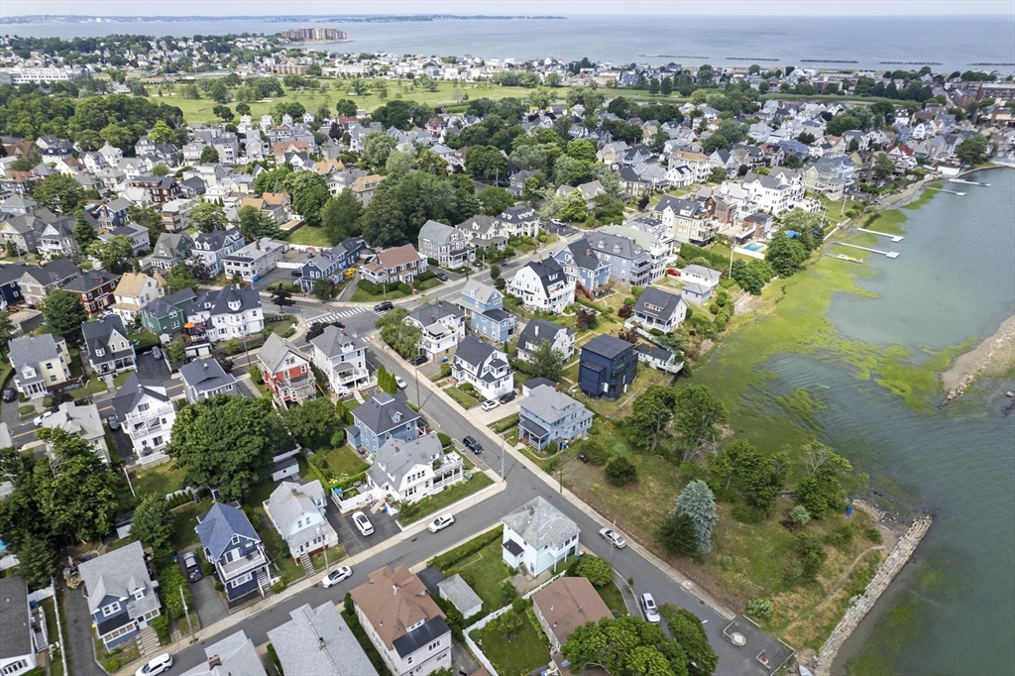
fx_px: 620
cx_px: 508
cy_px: 338
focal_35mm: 22
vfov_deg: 57.2
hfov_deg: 78.6
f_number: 2.8
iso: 200
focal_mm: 8.38
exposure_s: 1/160
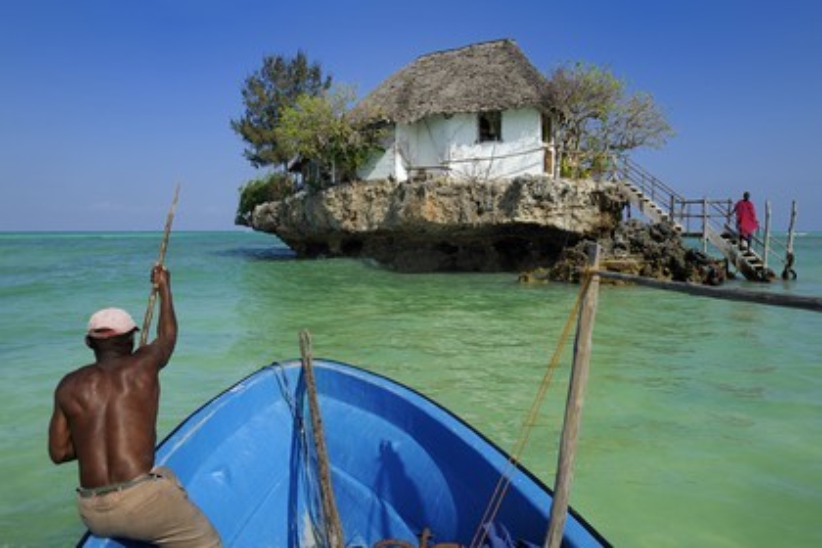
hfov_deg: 73.7
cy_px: 274
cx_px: 411
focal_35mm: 24
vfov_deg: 53.1
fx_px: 548
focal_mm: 24
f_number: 11
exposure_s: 1/320
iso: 200
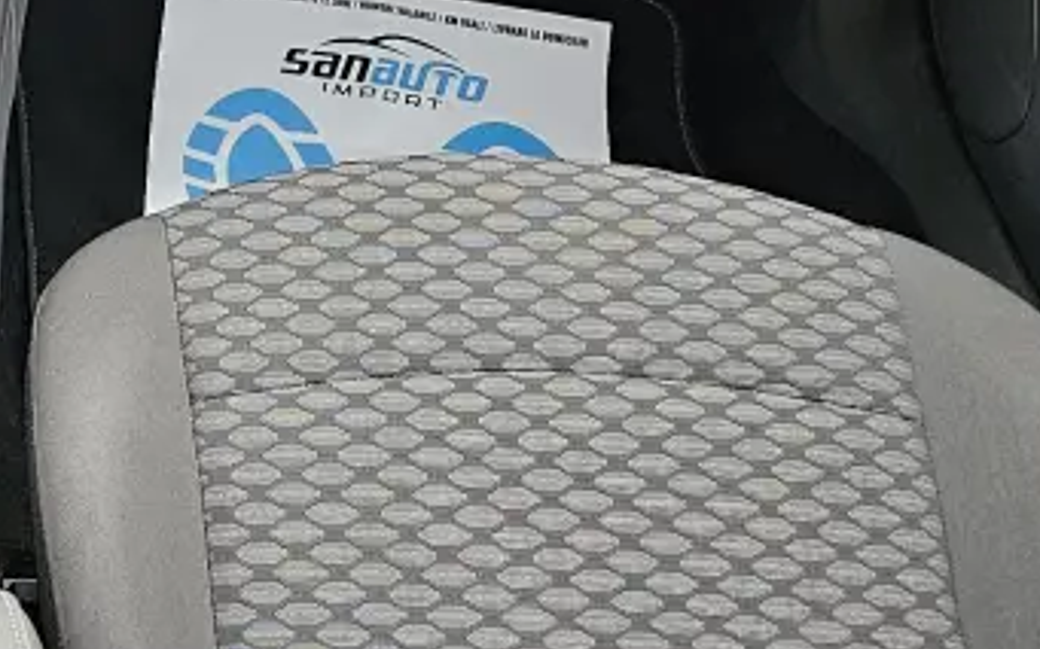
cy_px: 341
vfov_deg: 12.7
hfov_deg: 19.0
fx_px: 2919
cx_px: -235
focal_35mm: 103
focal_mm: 6.3
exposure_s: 1/100
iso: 640
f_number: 1.7
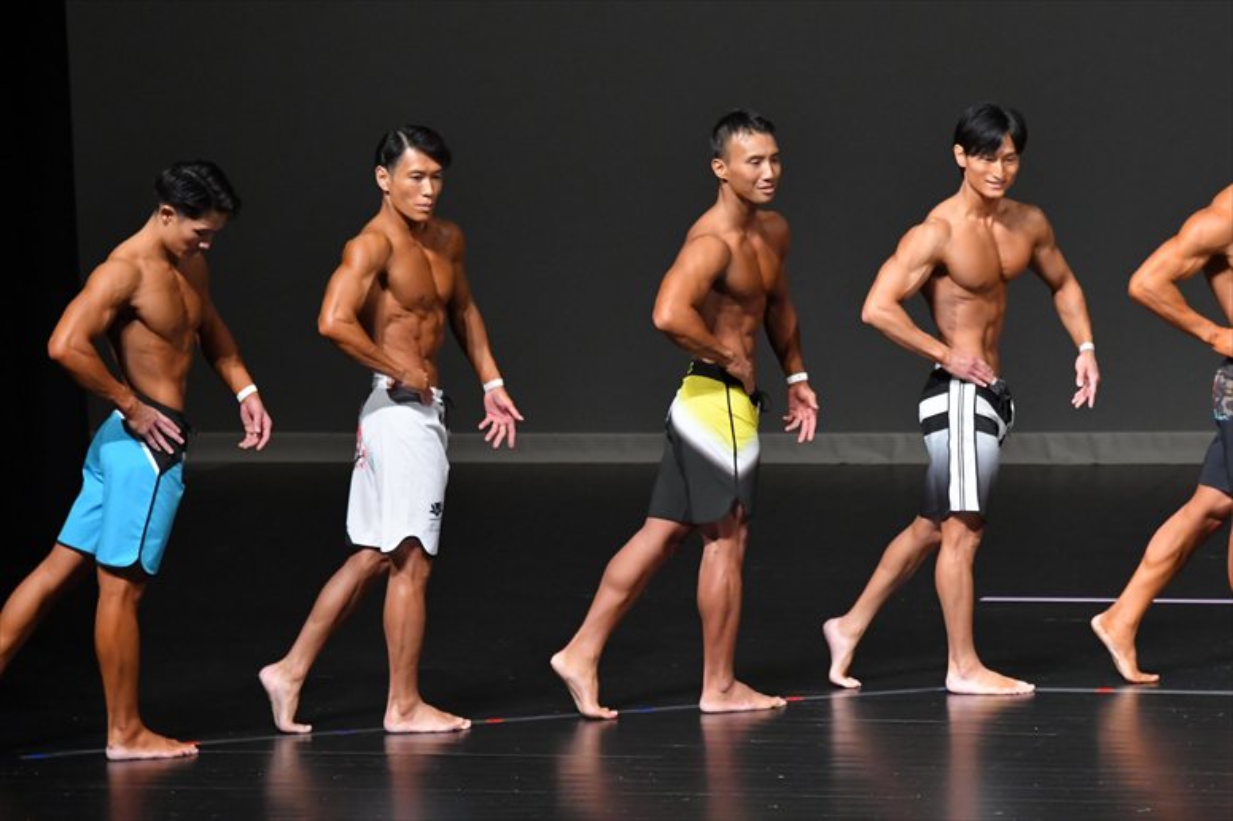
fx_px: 10270
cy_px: 410
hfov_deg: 6.9
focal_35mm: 300
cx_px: 616
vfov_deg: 4.6
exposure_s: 1/400
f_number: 5.6
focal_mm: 200
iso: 5000
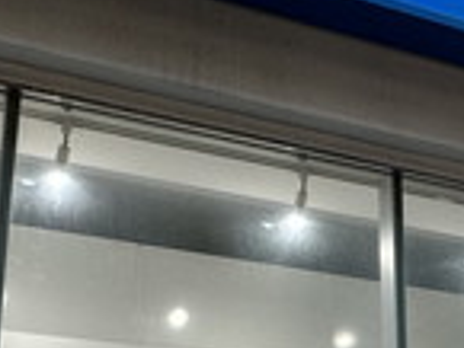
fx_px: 1033
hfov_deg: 24.9
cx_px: 368
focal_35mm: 77
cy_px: 319
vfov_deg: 18.8
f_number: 2.2
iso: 100
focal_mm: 2.22
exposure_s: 1/100
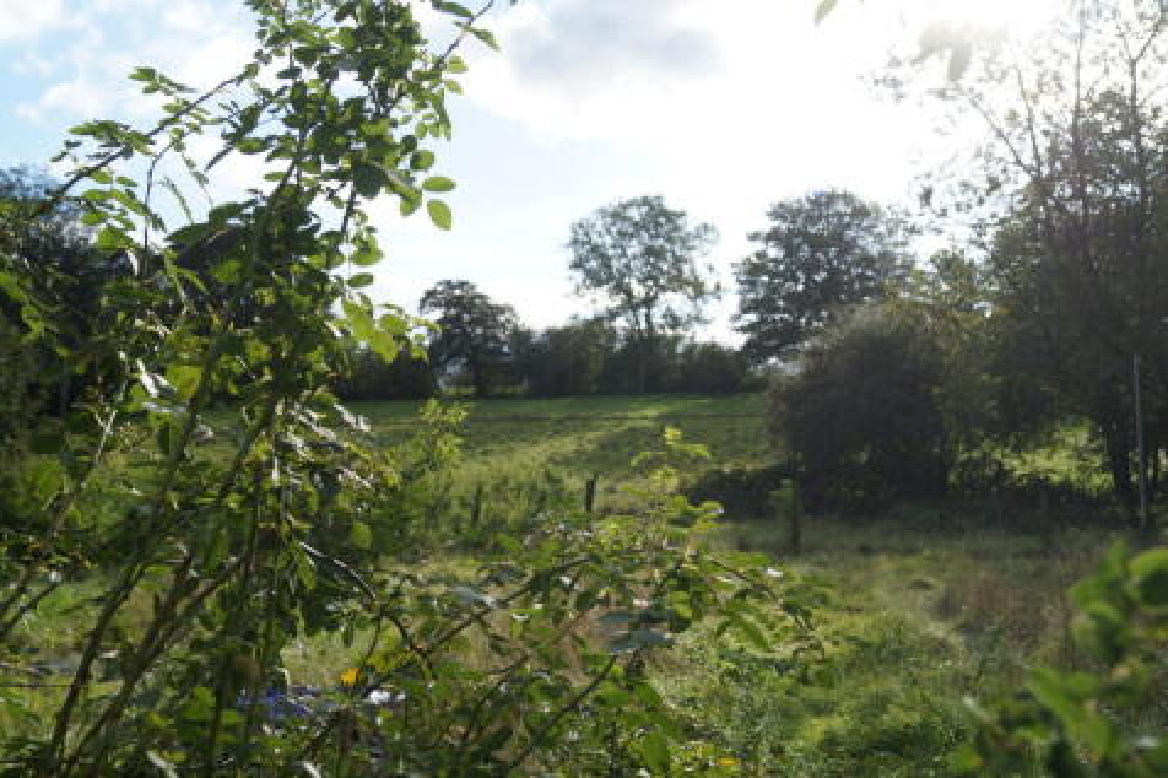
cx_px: 584
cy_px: 389
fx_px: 1168
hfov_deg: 53.1
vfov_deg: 36.8
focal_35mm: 36
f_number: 5.6
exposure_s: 1/320
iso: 100
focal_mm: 24
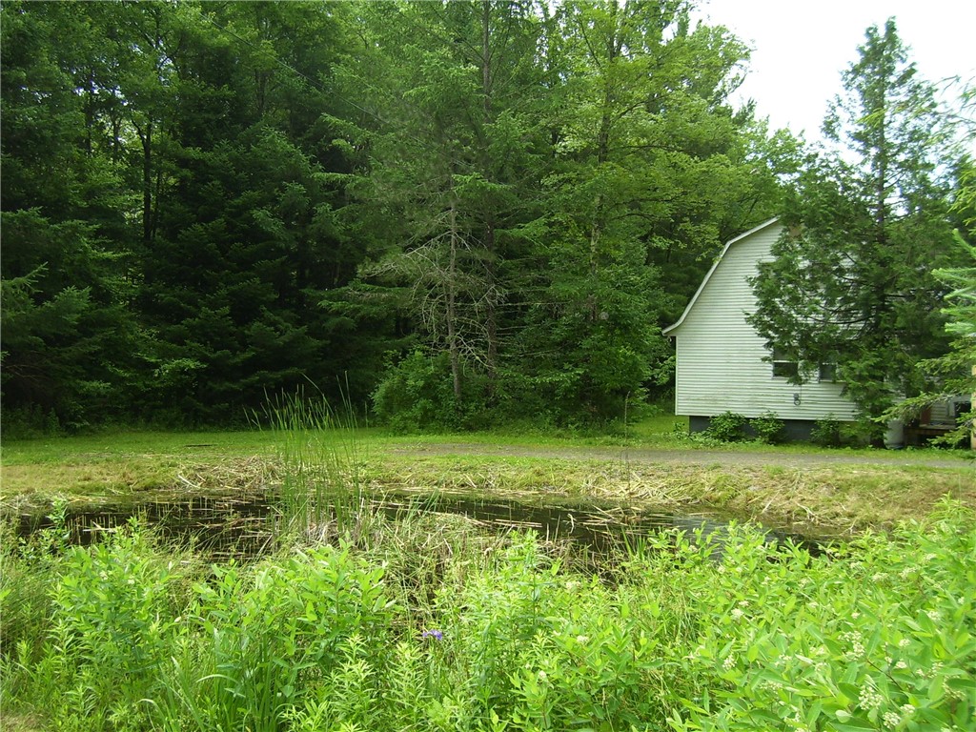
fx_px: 959
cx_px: 488
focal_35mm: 34
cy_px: 366
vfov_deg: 41.8
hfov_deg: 54.0
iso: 80
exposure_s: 1/500
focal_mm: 5.6
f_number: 2.7
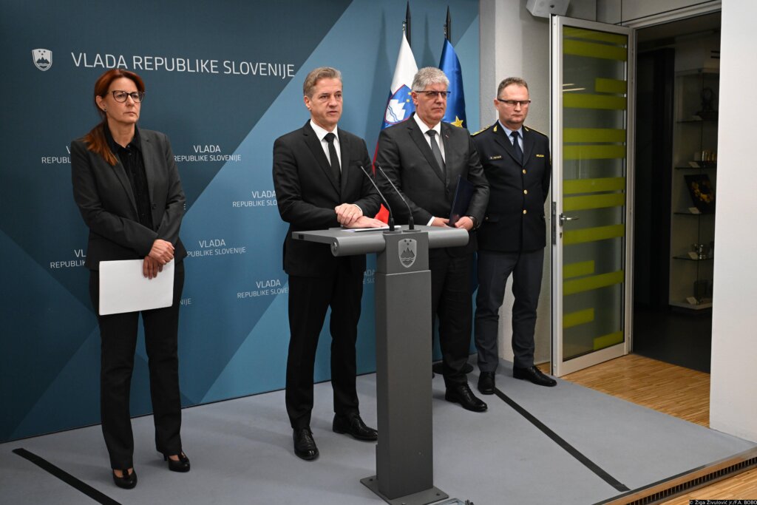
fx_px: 715
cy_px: 252
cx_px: 378
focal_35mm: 34
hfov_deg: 55.8
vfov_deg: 38.9
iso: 3200
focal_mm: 34
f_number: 6.3
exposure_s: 1/640
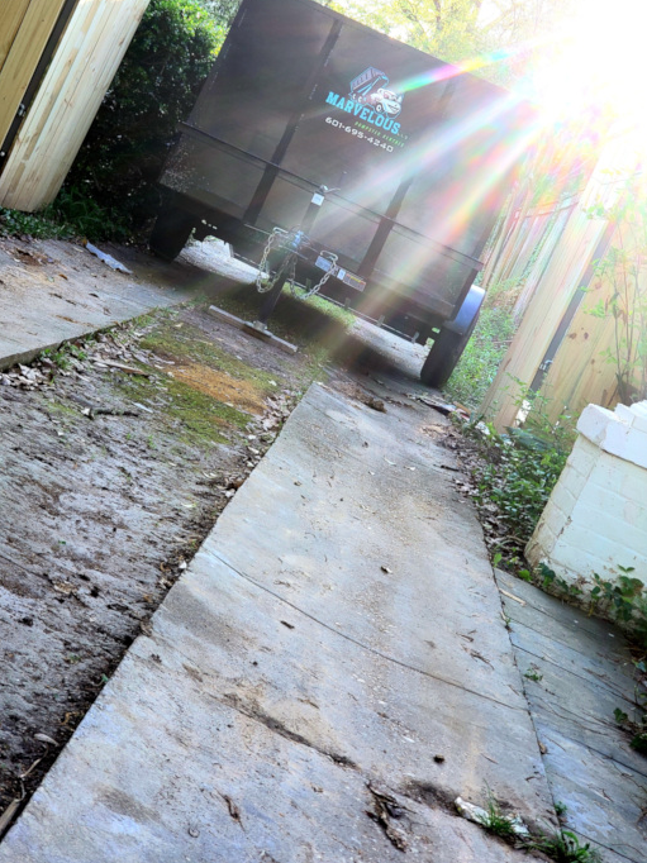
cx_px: 275
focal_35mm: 61
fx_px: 1521
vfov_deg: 31.6
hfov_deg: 24.0
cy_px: 366
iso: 32
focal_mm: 6
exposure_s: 1/43
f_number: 2.4
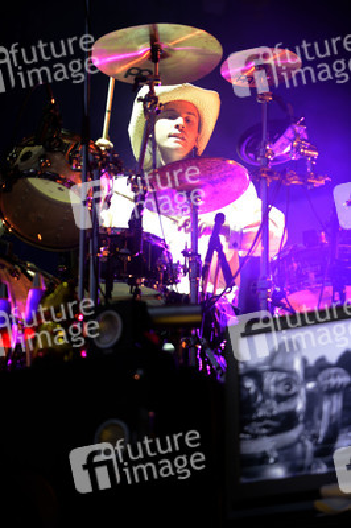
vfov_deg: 10.3
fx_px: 2930
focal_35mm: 200
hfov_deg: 6.9
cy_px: 264
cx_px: 176
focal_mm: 200
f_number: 2.8
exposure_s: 1/320
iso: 2500
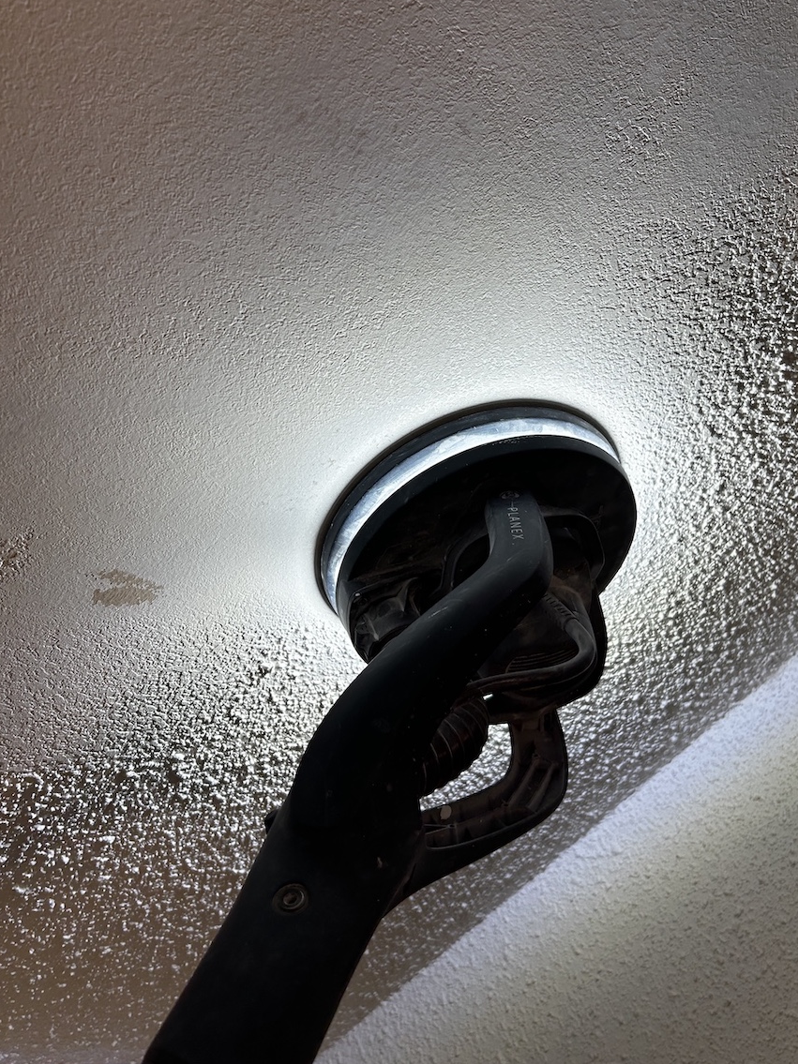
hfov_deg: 42.9
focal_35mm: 33
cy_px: 443
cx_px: 422
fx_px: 1015
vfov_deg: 55.1
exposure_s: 1/120
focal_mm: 5.7
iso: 40
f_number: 1.5
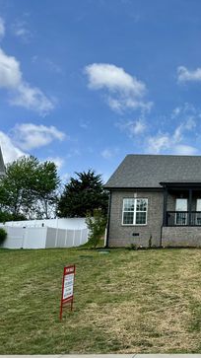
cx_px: 245
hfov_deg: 28.3
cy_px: 184
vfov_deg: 55.3
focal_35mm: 36
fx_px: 341
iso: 80
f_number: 1.78
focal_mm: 6.86
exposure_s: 1/4545
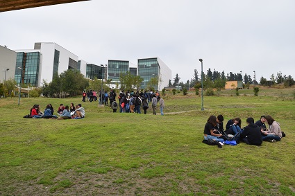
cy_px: 98
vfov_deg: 47.9
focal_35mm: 27
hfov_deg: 67.4
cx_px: 148
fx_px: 221
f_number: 10
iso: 200
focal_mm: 18
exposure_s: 1/400
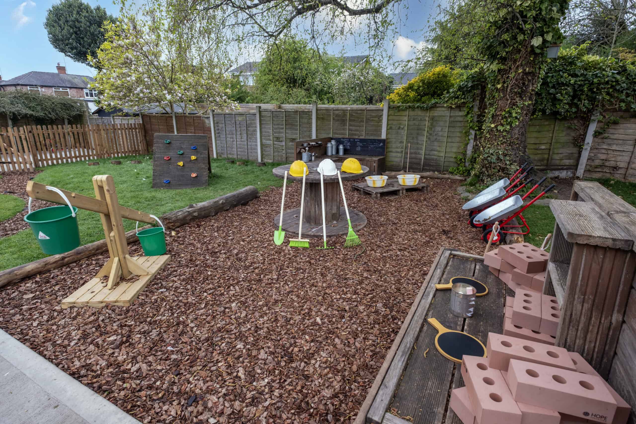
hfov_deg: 93.3
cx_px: 318
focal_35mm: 17
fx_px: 300
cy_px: 212
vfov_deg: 70.4
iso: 320
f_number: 6.4
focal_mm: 11.5
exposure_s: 1/40
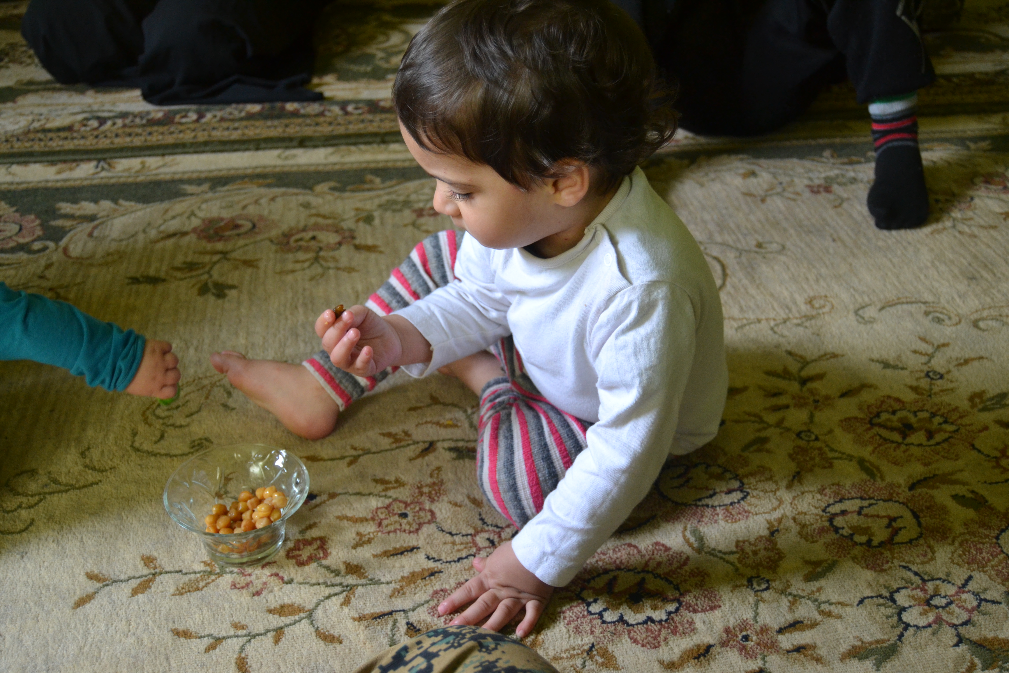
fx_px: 1093
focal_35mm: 39
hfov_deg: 49.6
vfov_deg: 34.2
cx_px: 504
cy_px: 336
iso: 1000
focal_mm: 26
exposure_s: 1/60
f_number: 4
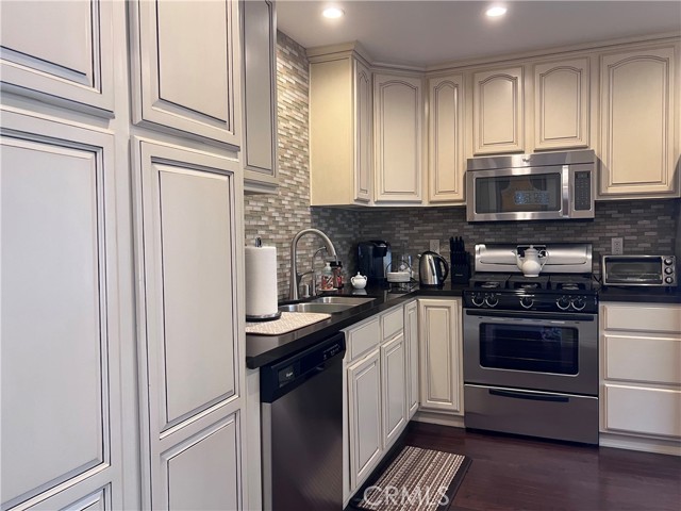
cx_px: 340
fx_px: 511
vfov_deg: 53.1
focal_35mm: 26
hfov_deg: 67.3
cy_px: 256
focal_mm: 5.7
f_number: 1.5
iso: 125
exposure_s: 1/60
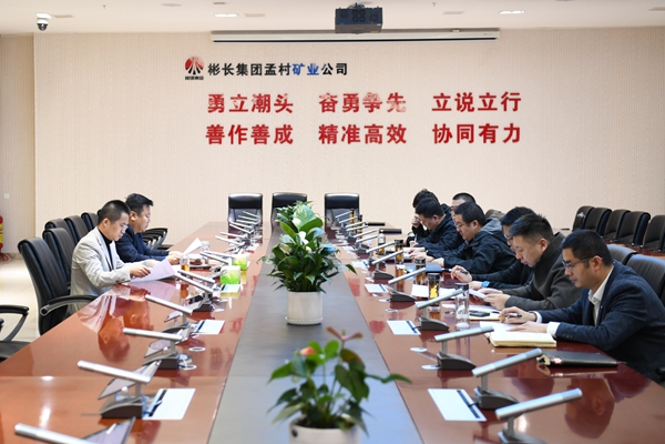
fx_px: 831
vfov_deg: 29.9
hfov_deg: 43.6
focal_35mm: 45
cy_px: 222
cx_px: 332
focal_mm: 45
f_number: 2.8
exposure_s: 1/50
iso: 400
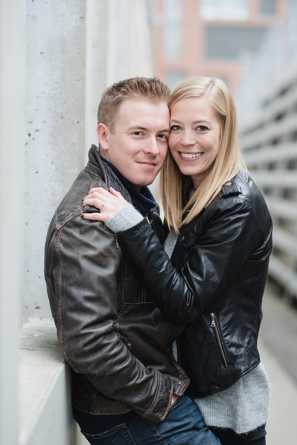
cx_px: 153
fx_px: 1101
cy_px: 231
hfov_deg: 15.4
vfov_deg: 22.9
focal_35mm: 89
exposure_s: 1/400
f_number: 2.2
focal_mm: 85
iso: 250
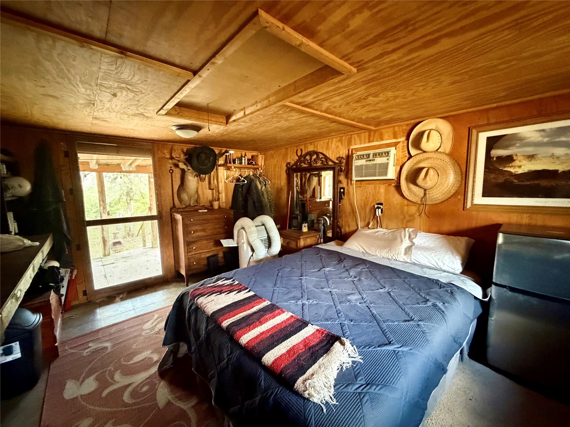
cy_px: 214
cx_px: 285
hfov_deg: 102.1
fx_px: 231
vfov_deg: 85.7
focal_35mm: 14
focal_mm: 2.22
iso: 1250
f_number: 2.2
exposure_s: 1/50
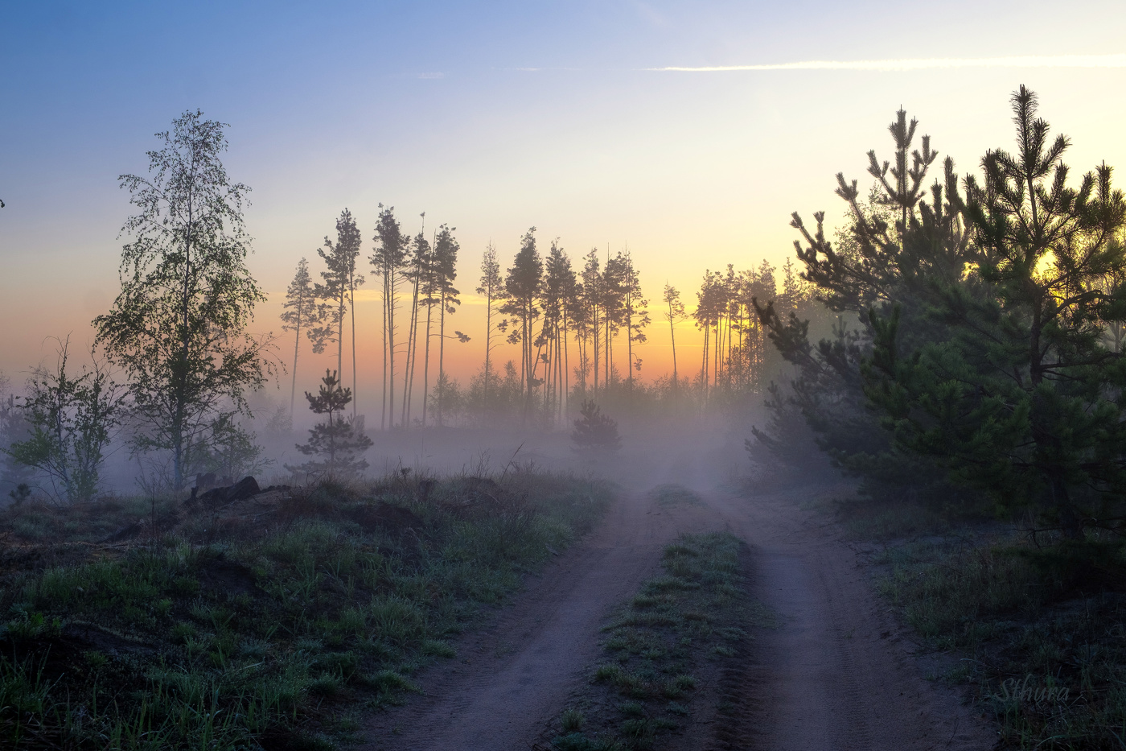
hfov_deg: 40.3
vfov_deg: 27.5
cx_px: 563
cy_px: 376
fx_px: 1532
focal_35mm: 49
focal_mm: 32.9
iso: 200
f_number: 8
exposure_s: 1/80
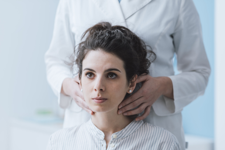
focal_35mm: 94
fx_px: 588
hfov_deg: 21.7
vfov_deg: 14.6
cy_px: 81
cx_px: 112
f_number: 2.8
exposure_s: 1/50
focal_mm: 85
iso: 100
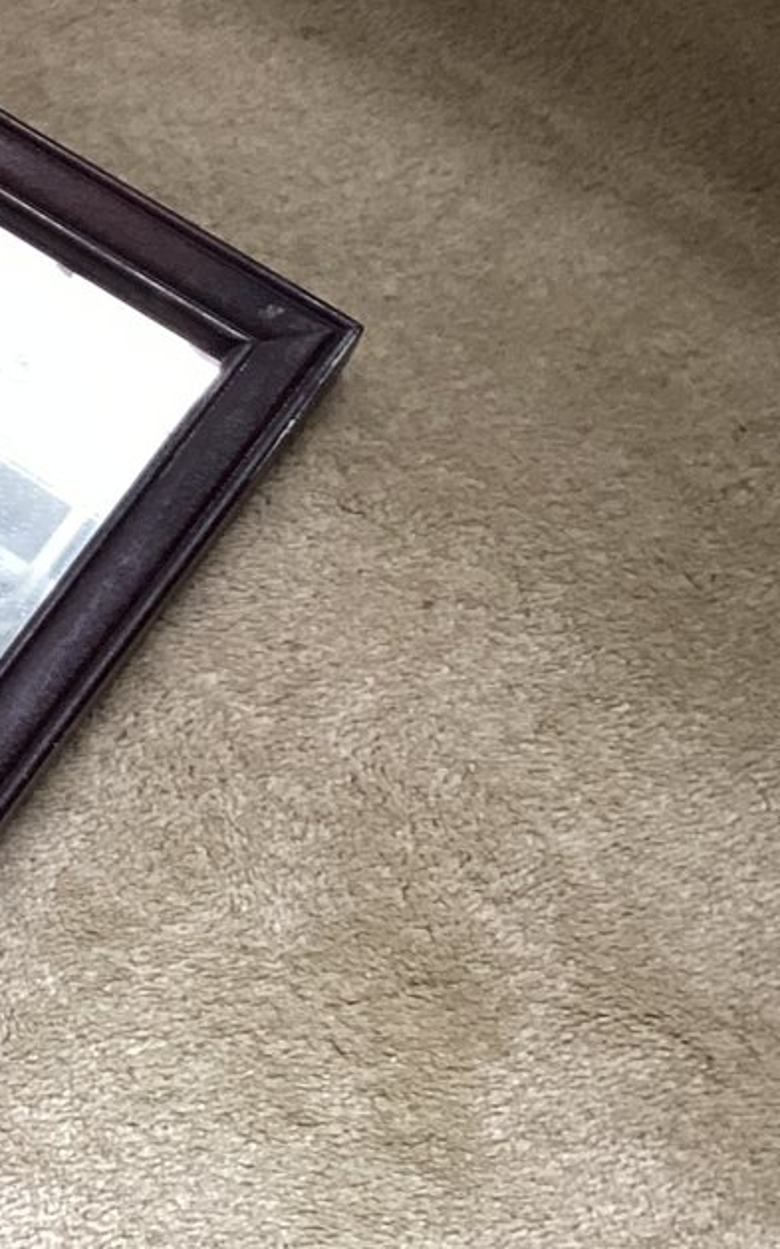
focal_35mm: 79
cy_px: 406
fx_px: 2688
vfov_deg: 26.0
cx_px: -640
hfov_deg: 14.5
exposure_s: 1/50
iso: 80
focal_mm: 3.3
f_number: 2.4
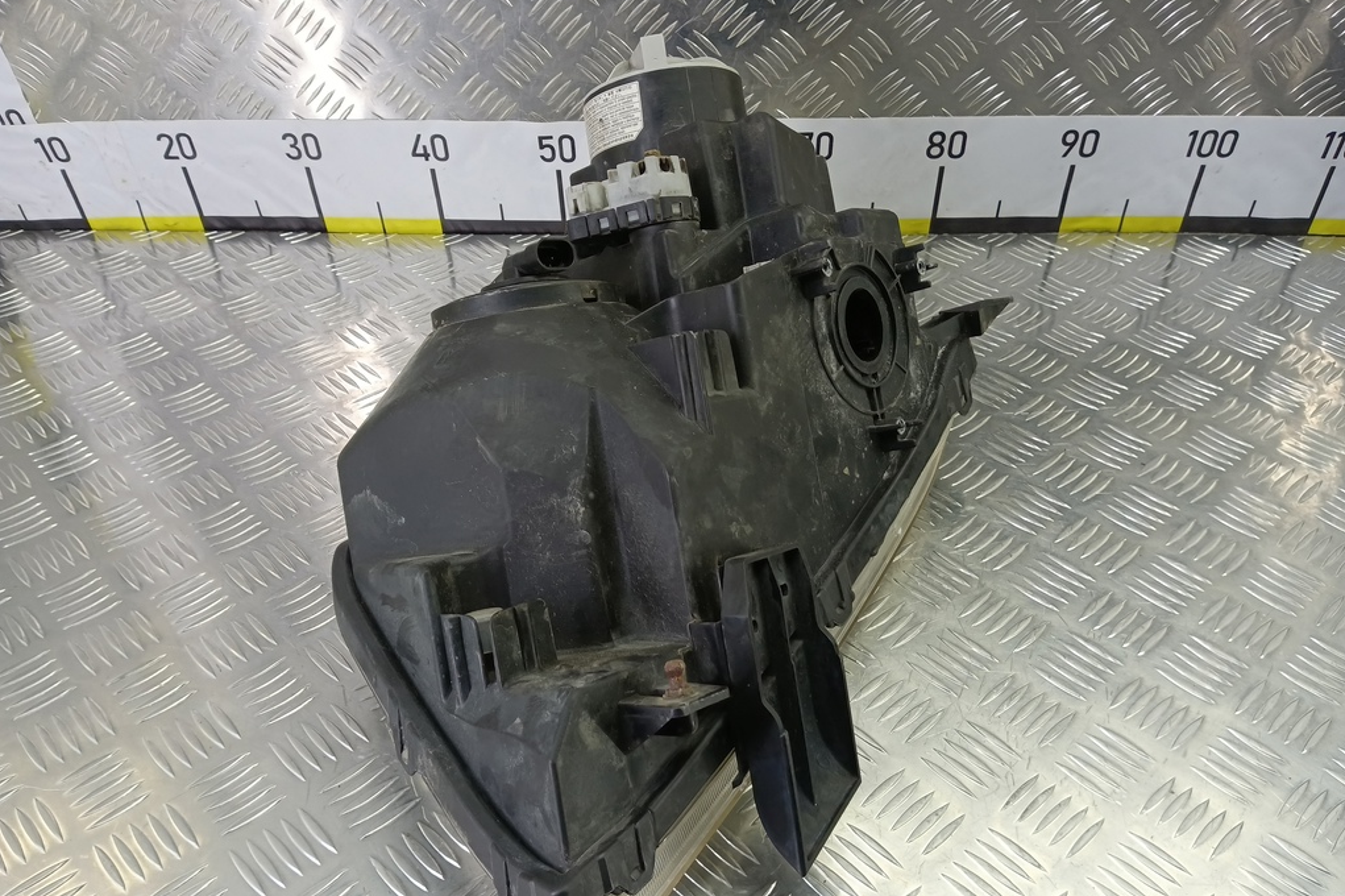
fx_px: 896
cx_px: 672
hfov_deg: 73.8
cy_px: 497
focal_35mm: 24
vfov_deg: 53.0
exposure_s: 1/50
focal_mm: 4.11
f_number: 1.6
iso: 166
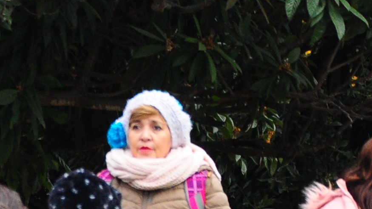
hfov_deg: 3.5
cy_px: 252
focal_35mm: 606
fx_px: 5976
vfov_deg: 2.0
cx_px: -235
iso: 1000
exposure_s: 1/400
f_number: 5.6
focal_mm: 105
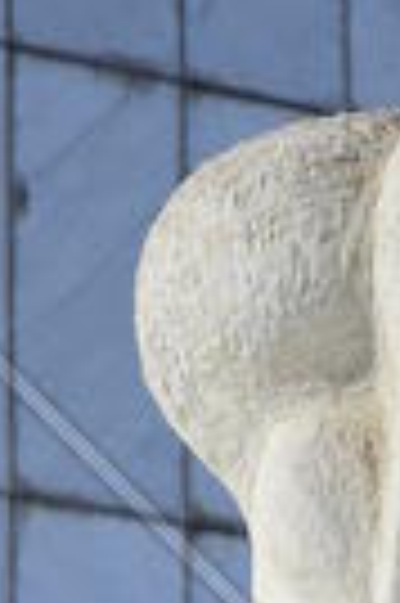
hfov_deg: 2.6
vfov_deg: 3.9
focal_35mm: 520
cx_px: 748
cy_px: 1116
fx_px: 8688
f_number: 7.1
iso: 100
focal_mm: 80
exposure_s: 1/800
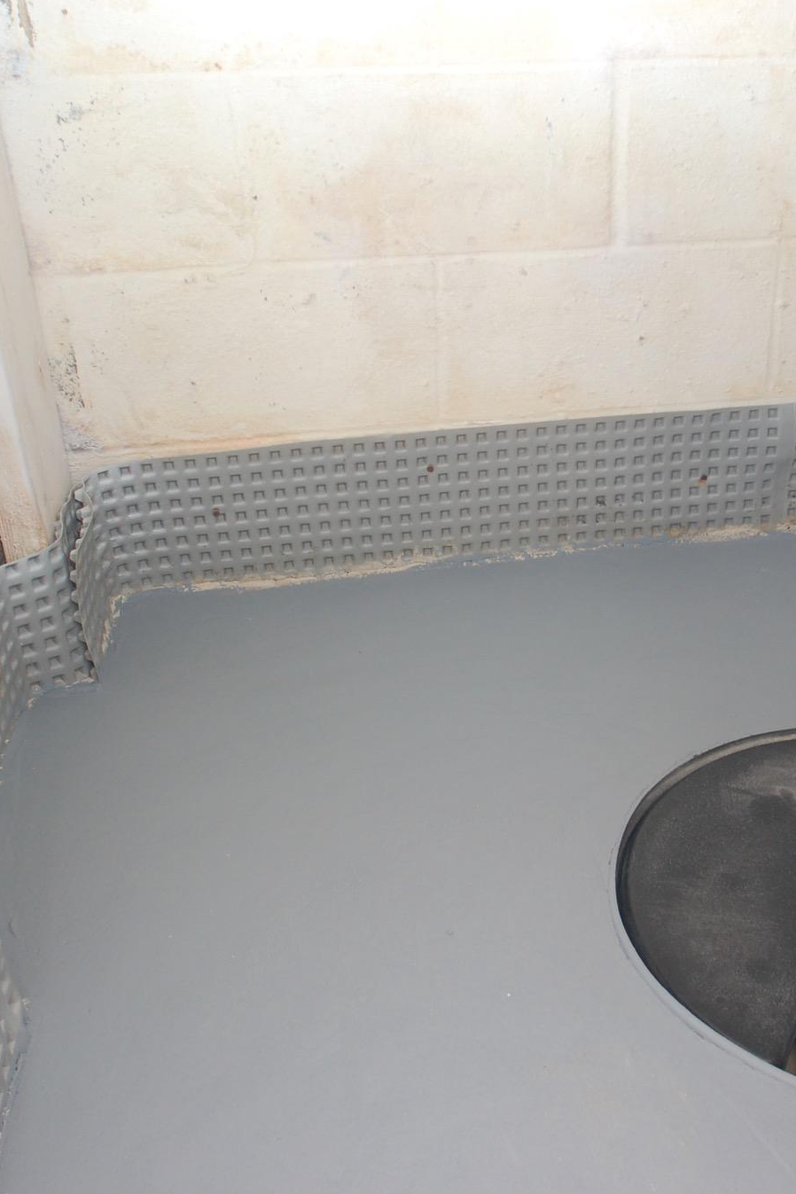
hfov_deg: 32.2
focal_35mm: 41
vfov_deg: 47.4
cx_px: 558
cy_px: 598
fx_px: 1360
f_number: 5.6
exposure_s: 1/60
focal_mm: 18
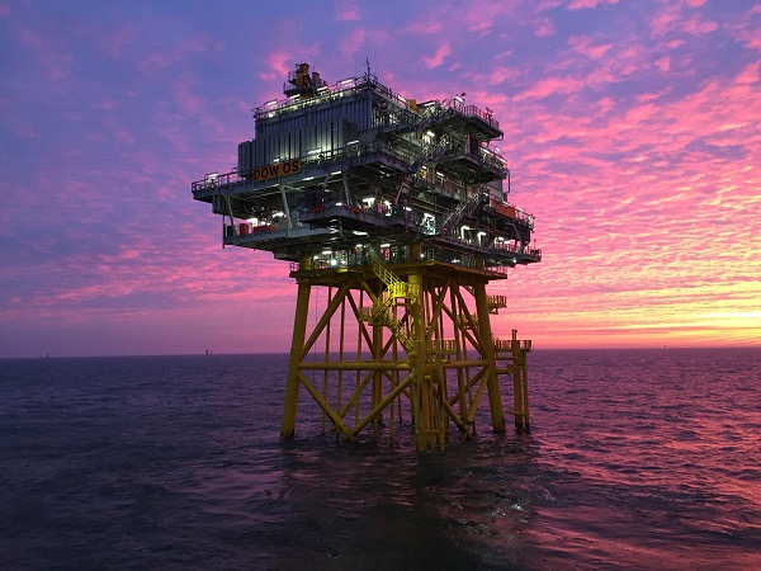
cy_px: 286
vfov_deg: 48.2
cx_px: 380
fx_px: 638
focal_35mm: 29
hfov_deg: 61.7
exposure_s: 1/33
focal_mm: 4.15
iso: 125
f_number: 2.2
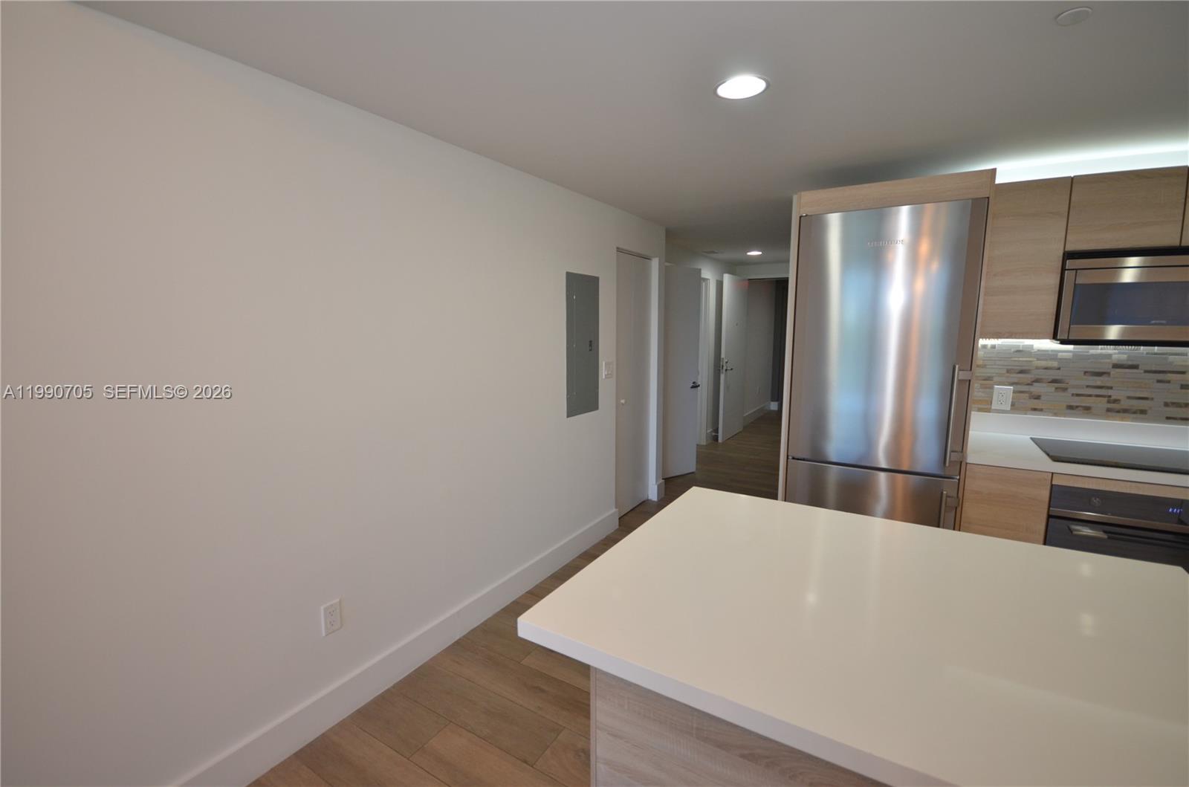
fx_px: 494
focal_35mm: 15
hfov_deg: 100.5
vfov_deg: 77.0
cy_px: 394
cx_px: 594
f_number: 4
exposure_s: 1/60
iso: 400
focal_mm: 10
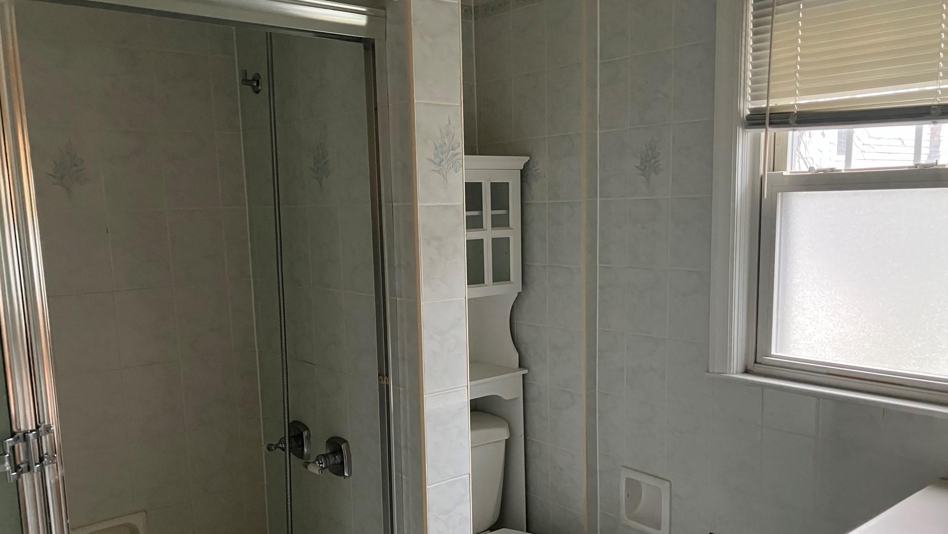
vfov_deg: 37.6
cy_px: 334
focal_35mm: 31
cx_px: 467
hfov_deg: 62.6
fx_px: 779
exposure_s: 1/30
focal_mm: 3.99
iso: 500
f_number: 1.8
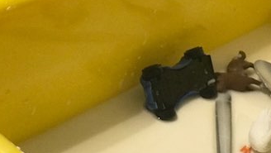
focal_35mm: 142
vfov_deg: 8.5
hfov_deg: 14.8
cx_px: 295
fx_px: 1021
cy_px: 156
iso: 500
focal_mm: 6.6
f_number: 2.8
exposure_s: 1/60
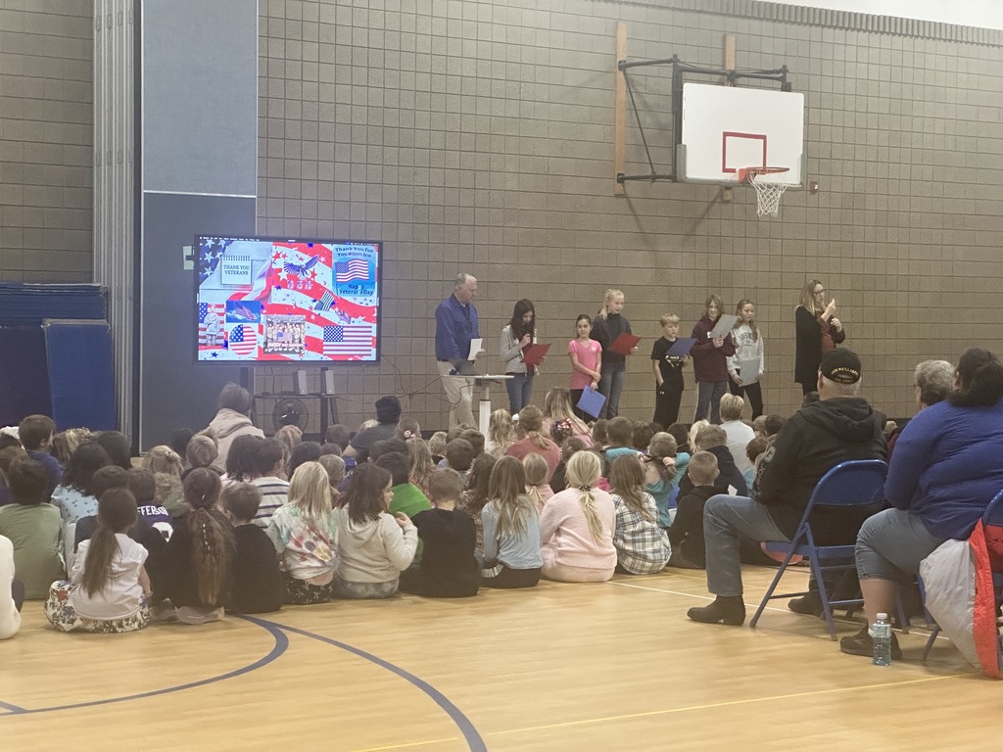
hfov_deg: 25.3
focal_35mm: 77
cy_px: 376
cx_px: 502
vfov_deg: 19.1
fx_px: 2231
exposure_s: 1/60
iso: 640
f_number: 2.8
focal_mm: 9
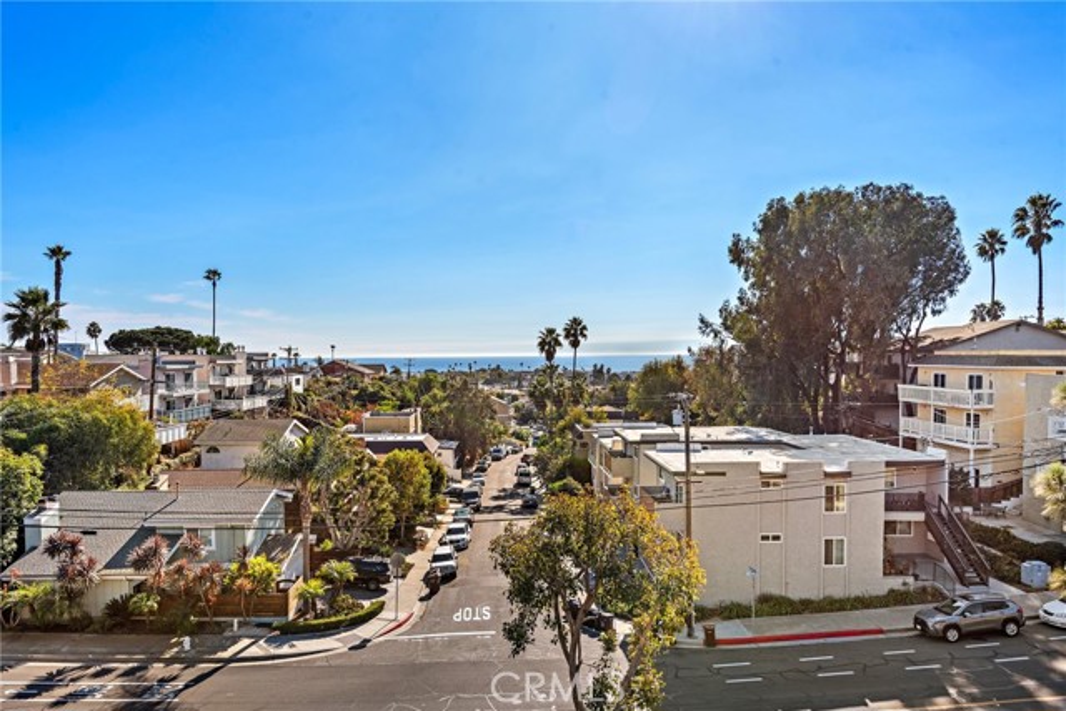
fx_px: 711
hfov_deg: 73.7
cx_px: 533
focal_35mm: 24
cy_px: 356
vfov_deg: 53.2
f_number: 7.1
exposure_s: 1/800
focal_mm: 24
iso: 160
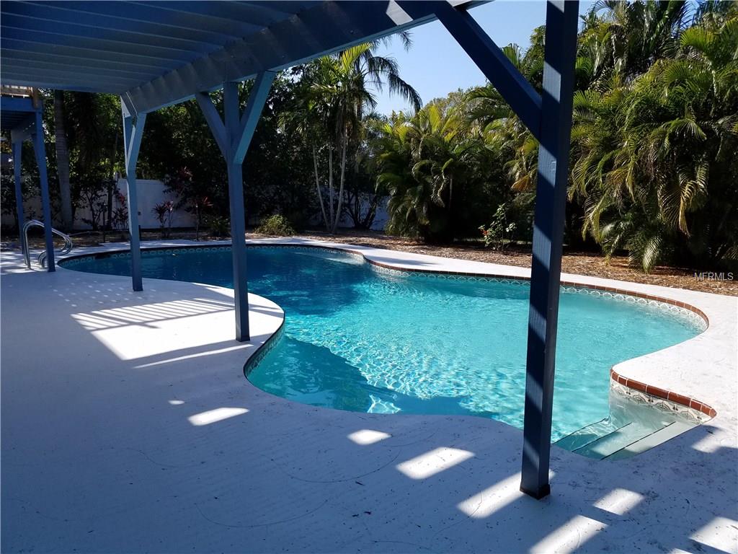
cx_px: 369
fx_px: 554
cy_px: 277
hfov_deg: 67.3
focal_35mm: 26
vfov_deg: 53.1
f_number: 1.7
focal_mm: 4.2
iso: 50
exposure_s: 1/2296
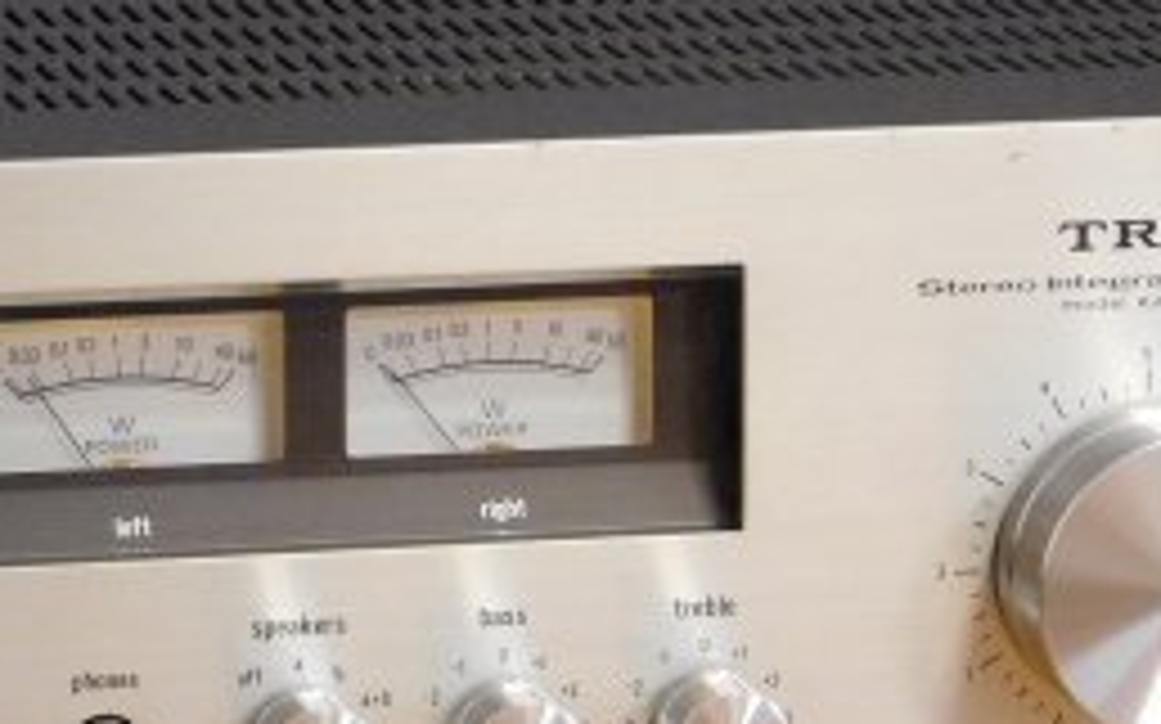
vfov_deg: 4.6
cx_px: 806
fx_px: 8982
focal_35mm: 284
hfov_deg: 7.4
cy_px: 274
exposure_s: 1/30
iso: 720
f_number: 4.8
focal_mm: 20.3
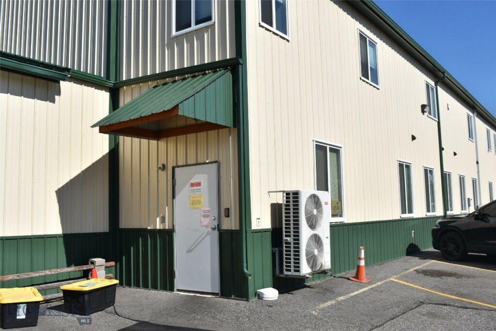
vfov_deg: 38.4
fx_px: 475
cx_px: 248
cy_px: 166
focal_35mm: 34
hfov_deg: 55.1
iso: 100
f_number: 8
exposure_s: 1/500
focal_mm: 23
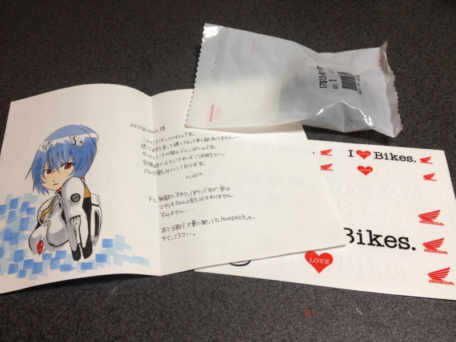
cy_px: 171
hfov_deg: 52.6
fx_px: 461
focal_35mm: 35
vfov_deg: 40.7
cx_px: 228
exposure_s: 1/20
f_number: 2.4
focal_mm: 4.28
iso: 50
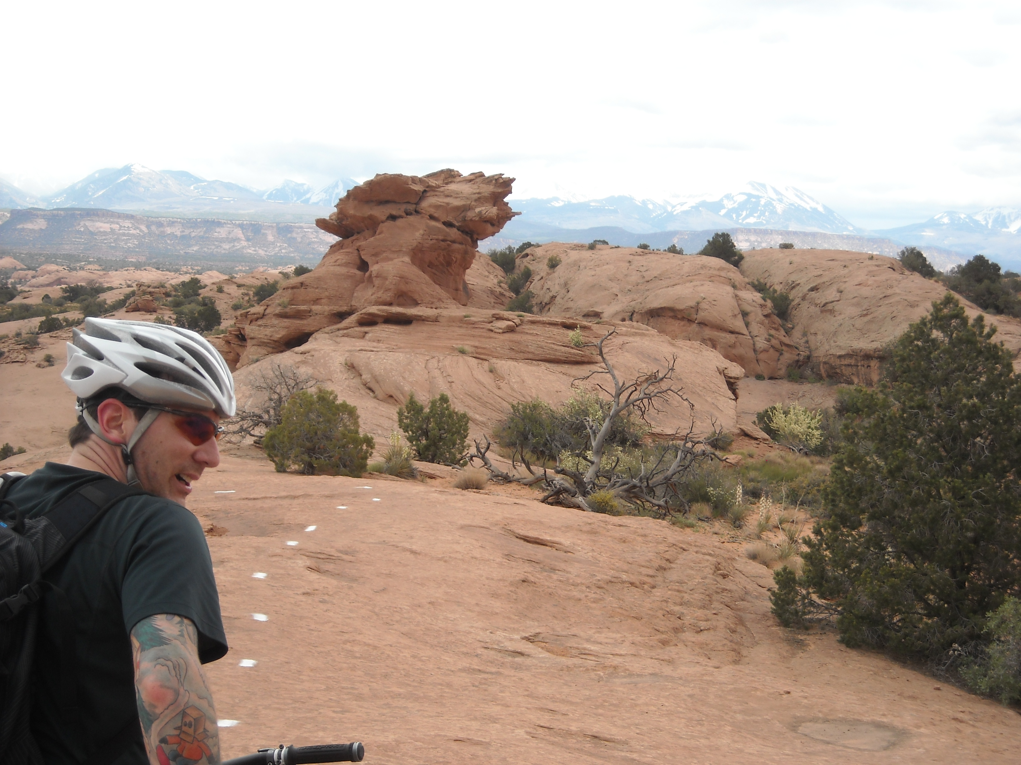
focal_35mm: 68
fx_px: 2006
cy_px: 382
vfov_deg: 21.6
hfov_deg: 28.6
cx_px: 510
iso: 64
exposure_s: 1/353
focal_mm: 11.02
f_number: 3.7
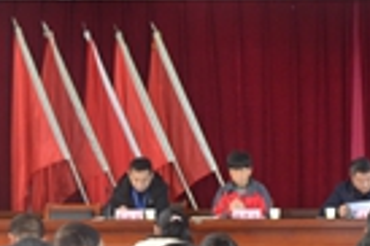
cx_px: 400
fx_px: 1345
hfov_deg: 15.3
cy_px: 353
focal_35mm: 131
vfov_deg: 10.2
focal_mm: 24
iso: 800
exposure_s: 1/60
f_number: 3.8
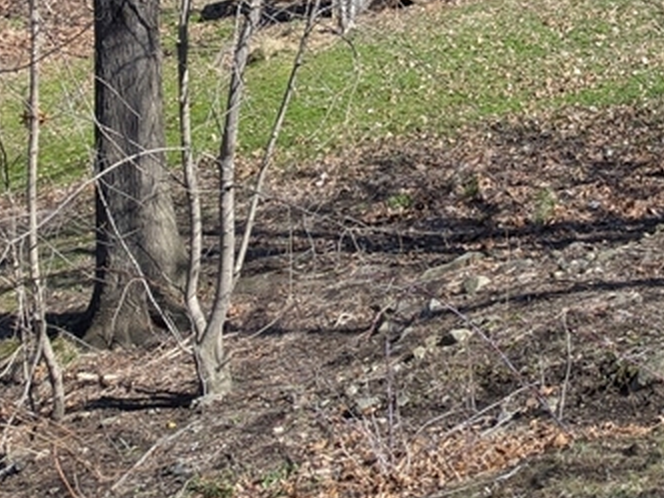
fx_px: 1419
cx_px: 692
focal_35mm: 74
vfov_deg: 18.0
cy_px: -220
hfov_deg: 24.9
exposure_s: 1/803
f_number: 1.7
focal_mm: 4.53
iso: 28
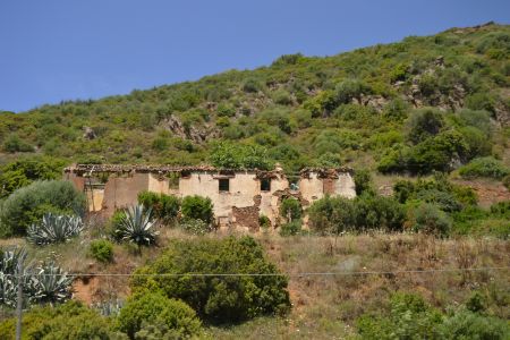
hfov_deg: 41.1
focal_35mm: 48
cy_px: 170
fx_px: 680
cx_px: 255
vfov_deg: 28.1
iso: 320
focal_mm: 32
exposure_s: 1/125
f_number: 5.6
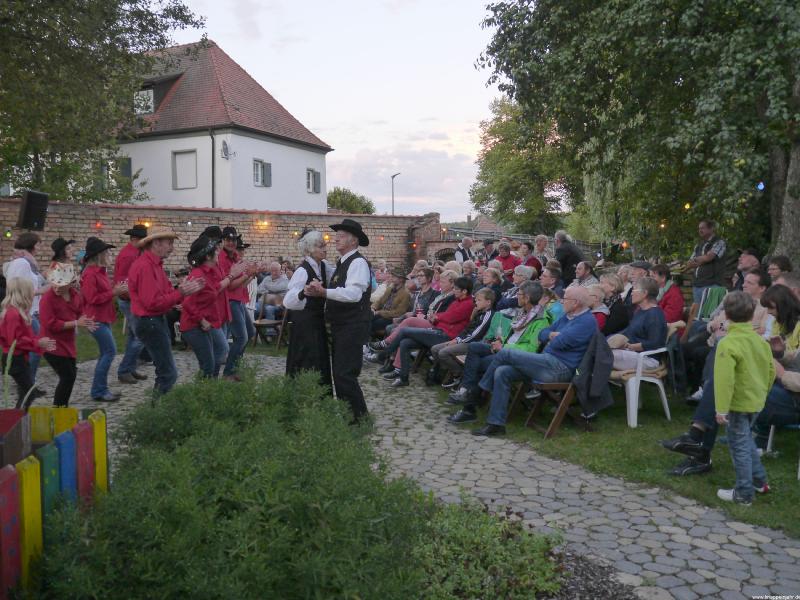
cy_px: 300
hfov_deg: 63.4
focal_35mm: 28
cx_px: 400
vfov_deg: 49.7
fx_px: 647
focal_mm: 14
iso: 640
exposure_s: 1/125
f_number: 4
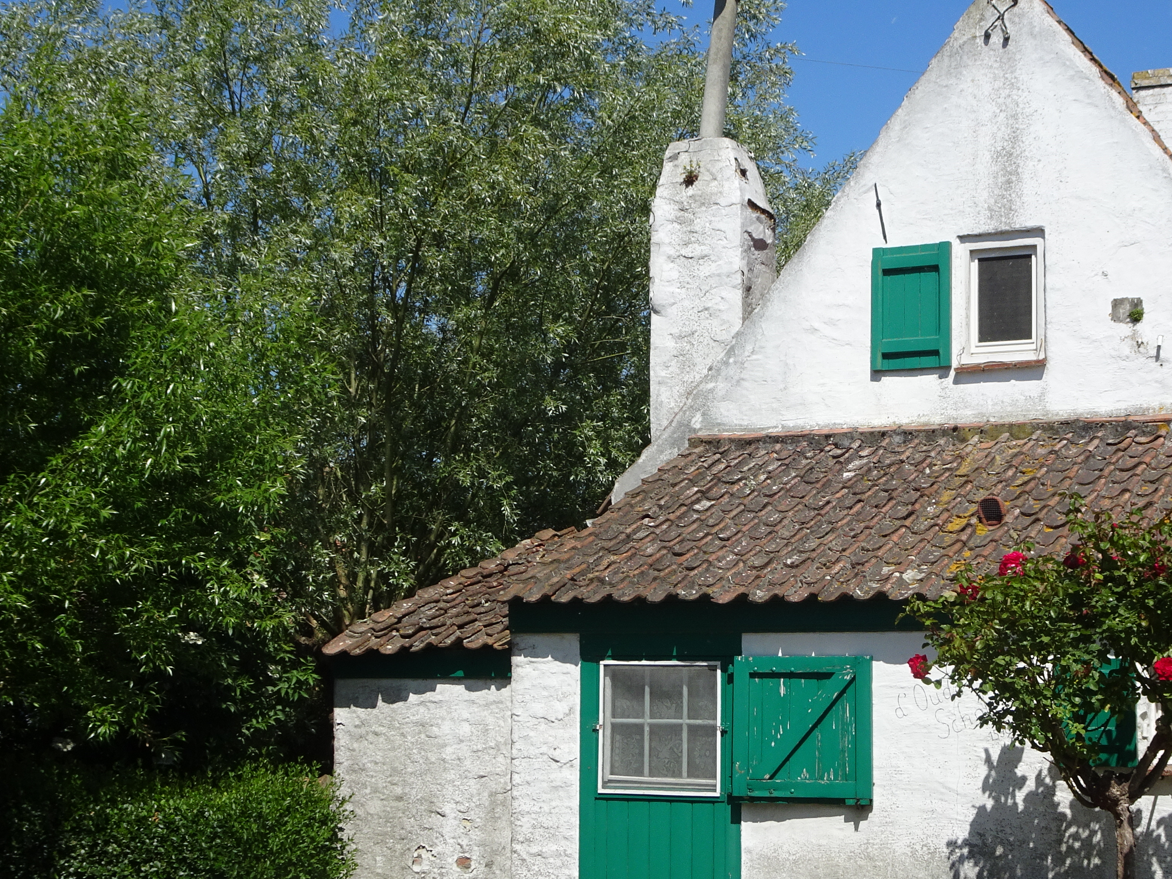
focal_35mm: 64
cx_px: 791
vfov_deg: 22.9
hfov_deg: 30.0
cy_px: 464
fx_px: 2167
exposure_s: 1/800
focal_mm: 6.8
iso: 80
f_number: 4
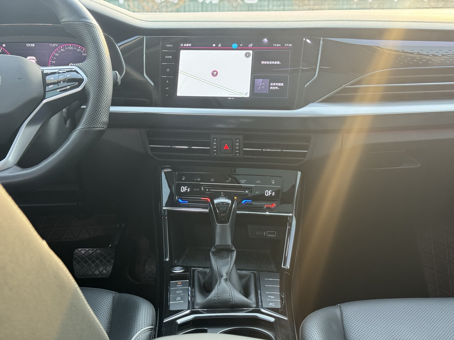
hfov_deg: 39.7
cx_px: 227
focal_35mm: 48
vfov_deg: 30.3
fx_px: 630
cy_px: 170
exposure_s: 1/60
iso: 250
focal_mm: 6.76
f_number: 1.78
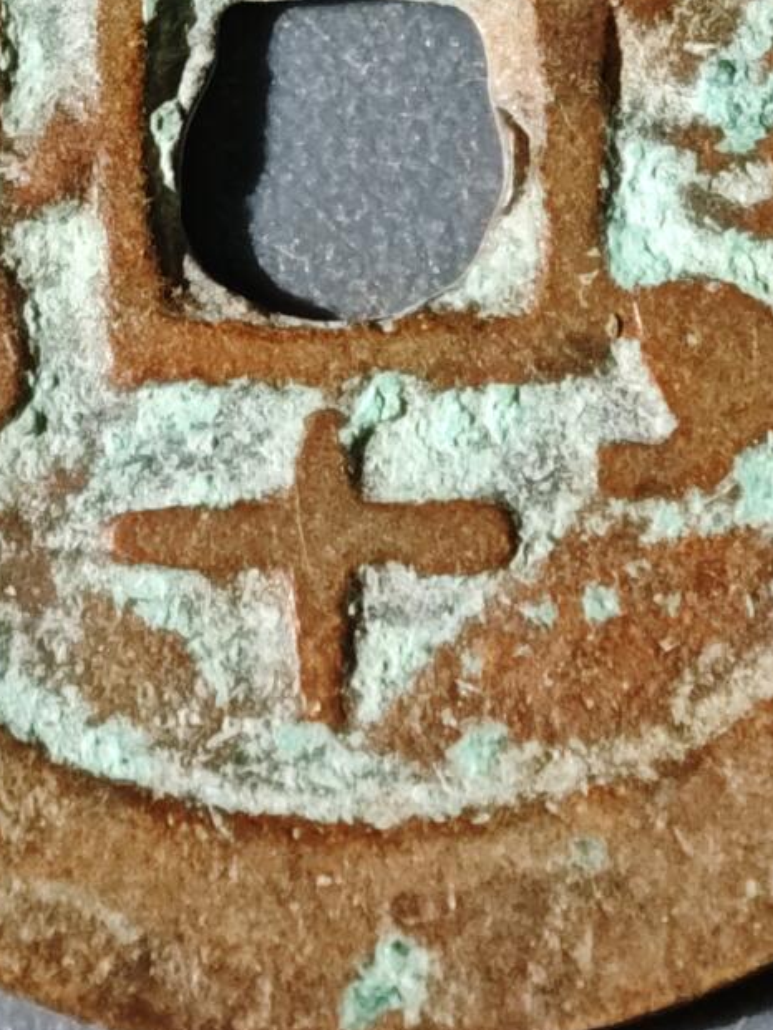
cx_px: 247
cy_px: 66
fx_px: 8364
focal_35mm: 281
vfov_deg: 7.0
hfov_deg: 5.3
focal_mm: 9
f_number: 2
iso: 400
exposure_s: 1/100
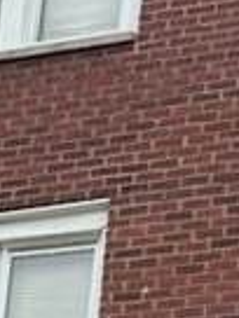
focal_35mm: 206
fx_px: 1896
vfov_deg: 8.7
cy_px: 762
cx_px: 234
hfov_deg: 7.2
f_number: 1.6
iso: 50
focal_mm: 5.96
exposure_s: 1/978
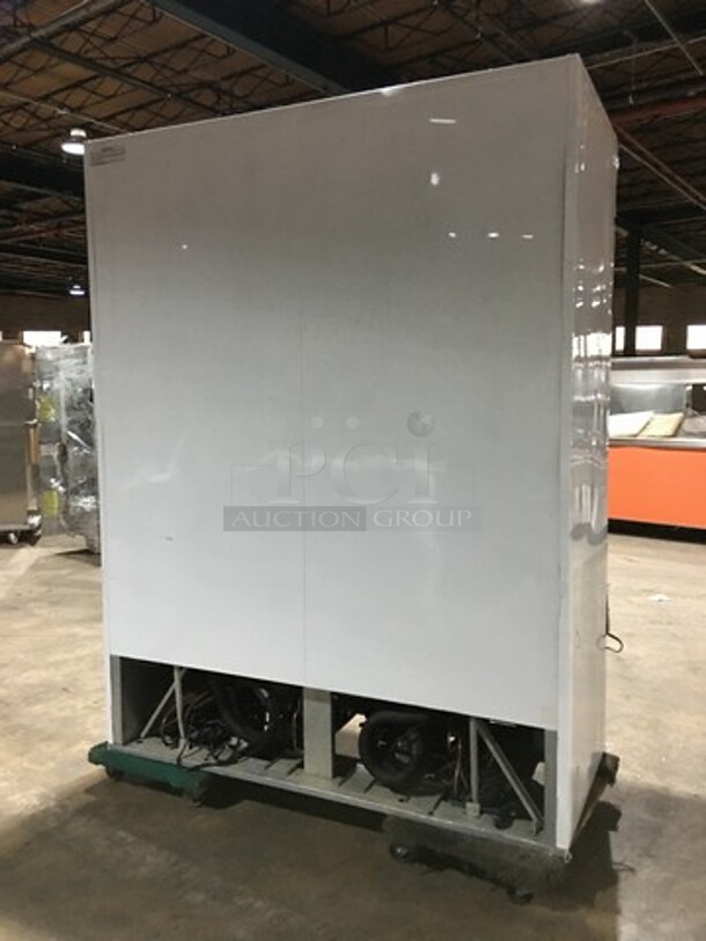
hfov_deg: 48.2
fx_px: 788
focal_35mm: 29
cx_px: 353
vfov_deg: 61.7
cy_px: 470
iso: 80
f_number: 2.2
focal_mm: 4.15
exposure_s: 1/4
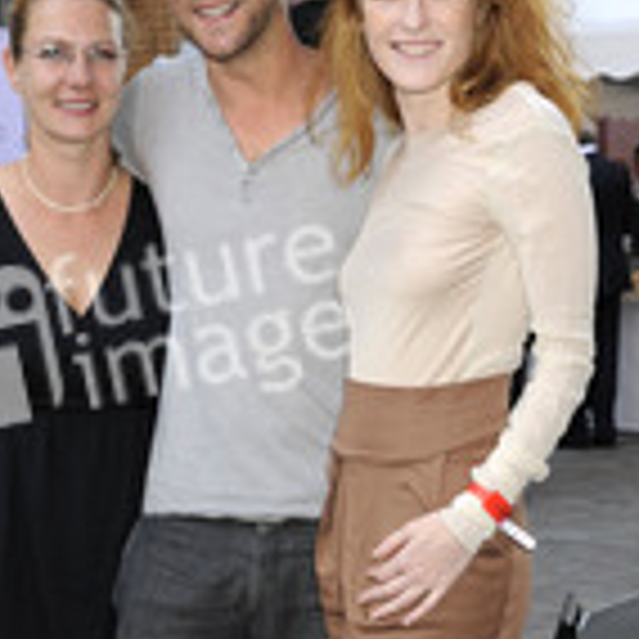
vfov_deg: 19.8
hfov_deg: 20.1
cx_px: 252
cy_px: 558
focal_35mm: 86
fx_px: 1796
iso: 400
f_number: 5.6
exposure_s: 1/160
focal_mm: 36
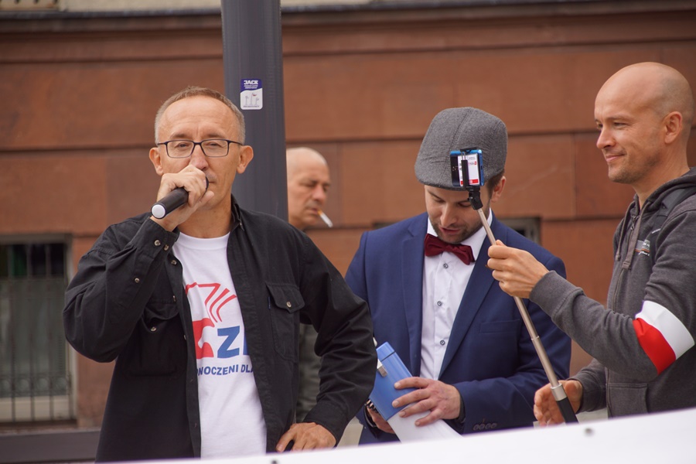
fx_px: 3915
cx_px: 348
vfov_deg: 6.8
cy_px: 232
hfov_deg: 10.2
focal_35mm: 202
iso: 250
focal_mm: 135
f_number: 5.6
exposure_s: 1/250
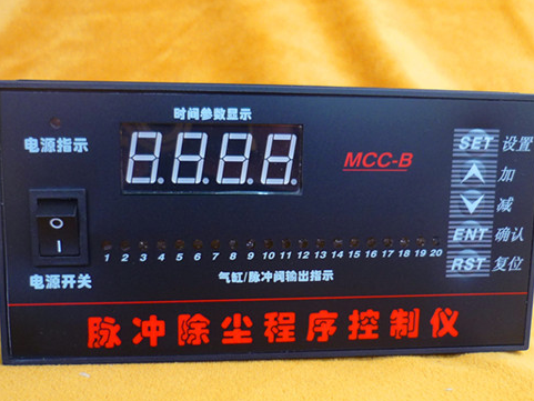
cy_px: 228
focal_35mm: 48
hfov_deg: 39.6
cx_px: 289
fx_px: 741
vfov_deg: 30.2
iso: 100
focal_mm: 5.5
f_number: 2.8
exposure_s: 1/30
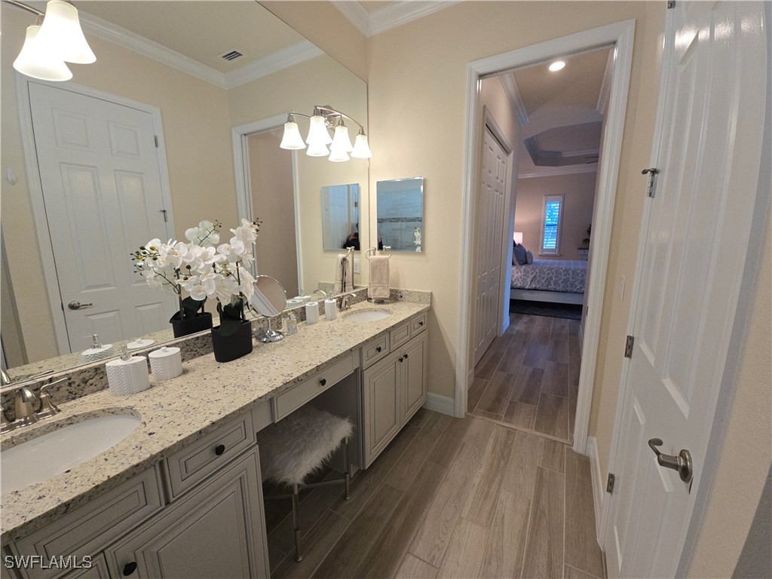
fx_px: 290
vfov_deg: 89.9
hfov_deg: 106.2
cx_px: 386
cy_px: 290
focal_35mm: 13
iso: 50
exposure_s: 1/60
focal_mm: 2.2
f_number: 2.2
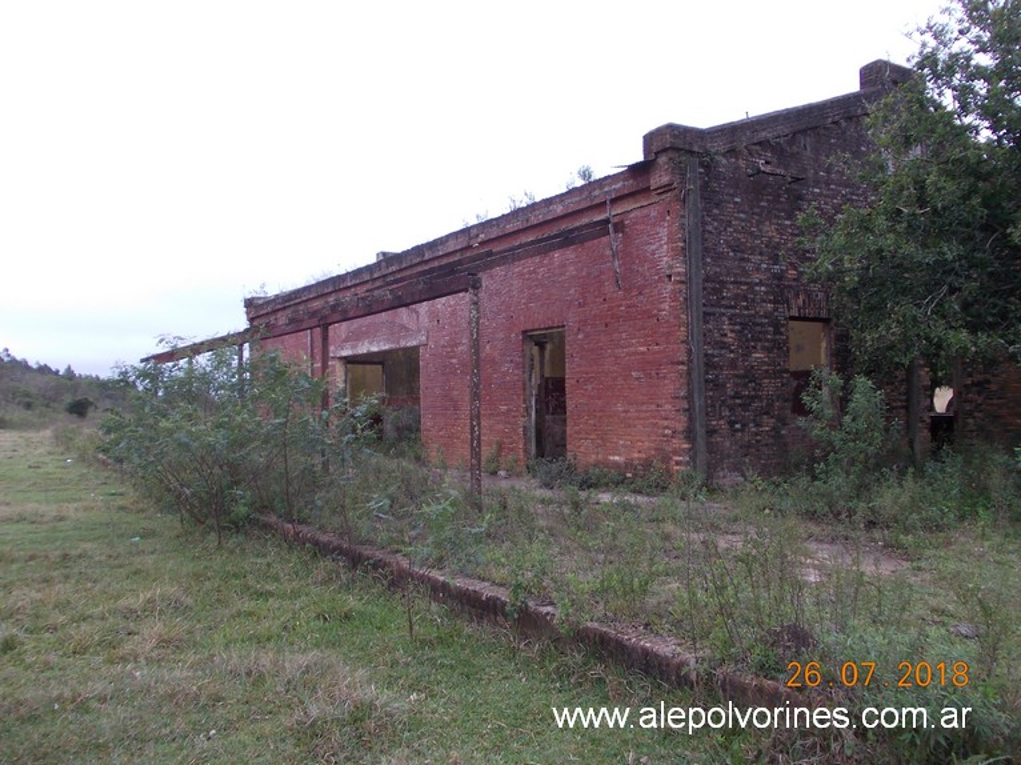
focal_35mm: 28
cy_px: 382
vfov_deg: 49.7
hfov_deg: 63.5
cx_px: 510
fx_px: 826
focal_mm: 4
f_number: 2.7
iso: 80
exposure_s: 1/250
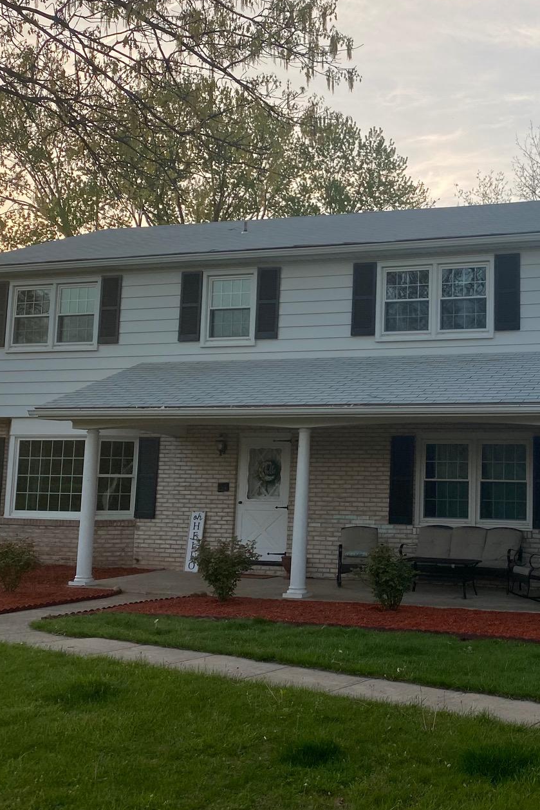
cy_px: 351
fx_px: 990
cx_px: 489
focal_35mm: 44
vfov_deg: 44.4
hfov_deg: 29.2
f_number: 1.8
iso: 32
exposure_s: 1/343
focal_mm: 4.25
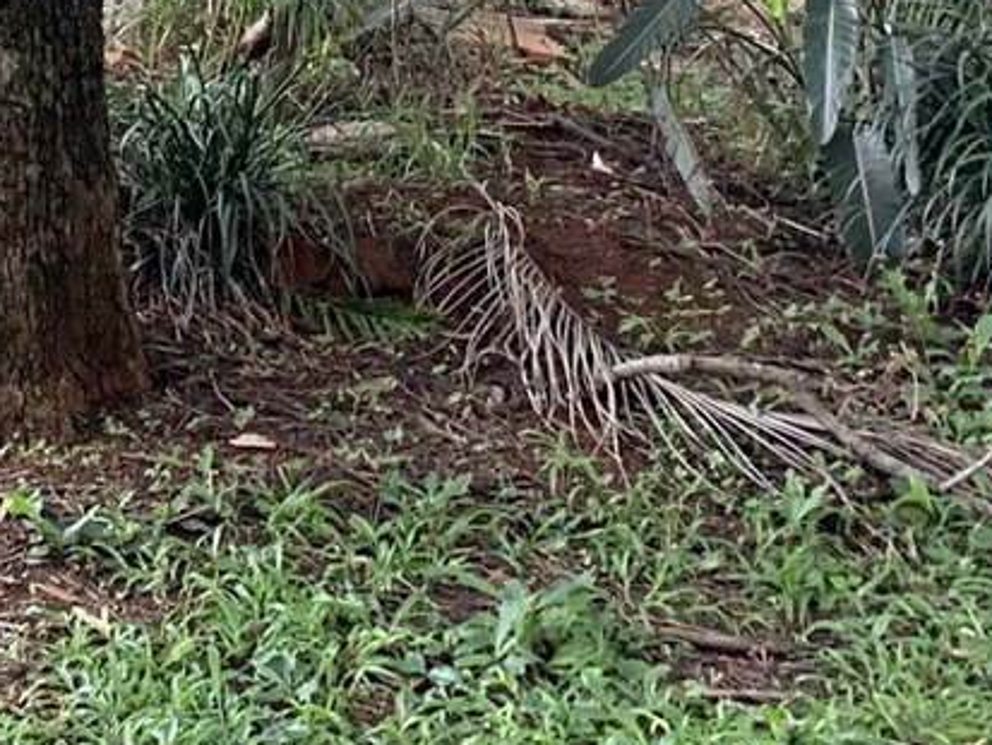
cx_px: -608
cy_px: -690
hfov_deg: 14.3
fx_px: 3612
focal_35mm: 126
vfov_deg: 10.8
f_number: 1.8
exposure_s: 1/121
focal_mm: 4.25
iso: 80
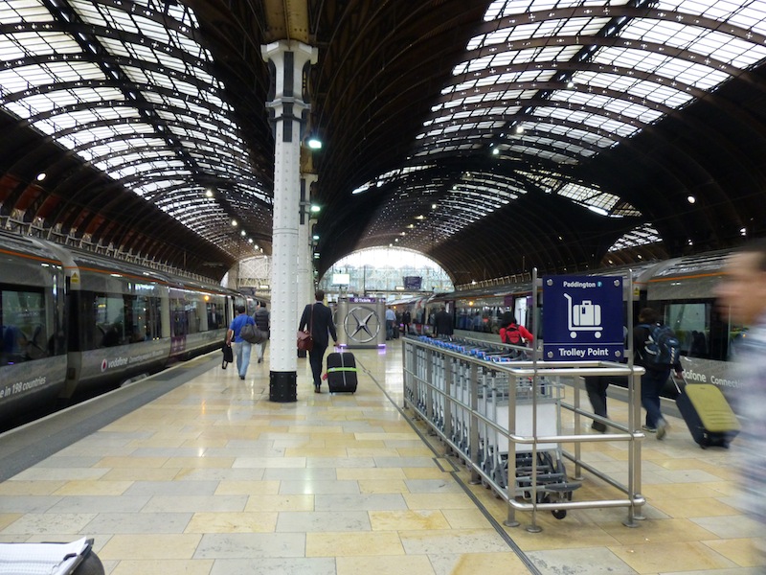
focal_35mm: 25
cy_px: 288
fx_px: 553
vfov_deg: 54.9
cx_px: 383
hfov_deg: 69.4
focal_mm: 4.5
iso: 400
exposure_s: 1/20
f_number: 3.1
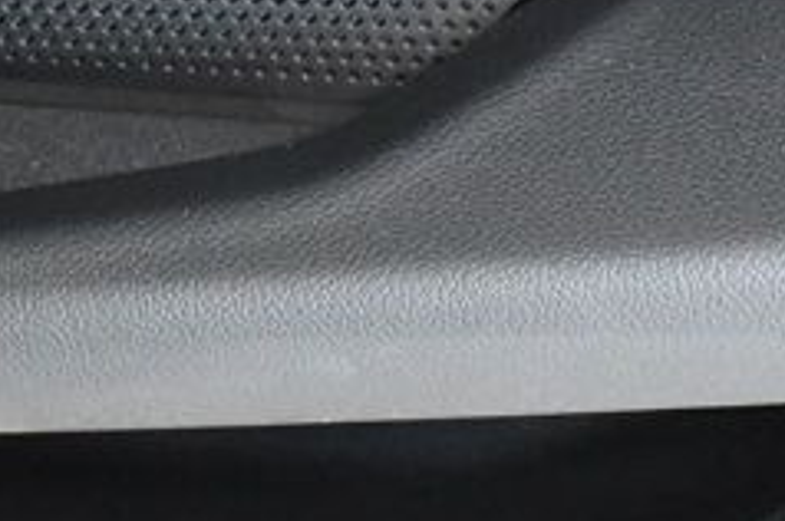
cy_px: -399
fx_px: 6750
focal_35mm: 310
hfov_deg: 6.6
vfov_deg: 4.4
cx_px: 155
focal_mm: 48
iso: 2500
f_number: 5
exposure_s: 1/100
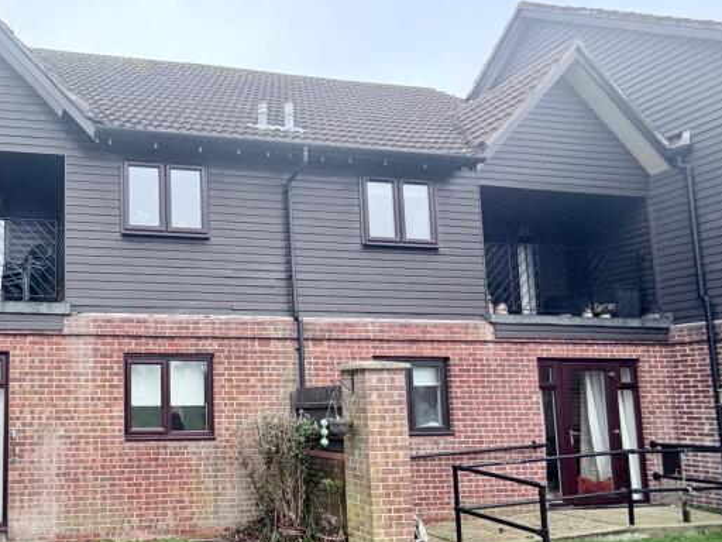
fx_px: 584
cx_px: 100
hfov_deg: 56.5
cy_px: 346
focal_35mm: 28
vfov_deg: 49.2
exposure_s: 1/121
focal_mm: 2.22
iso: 64
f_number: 2.2
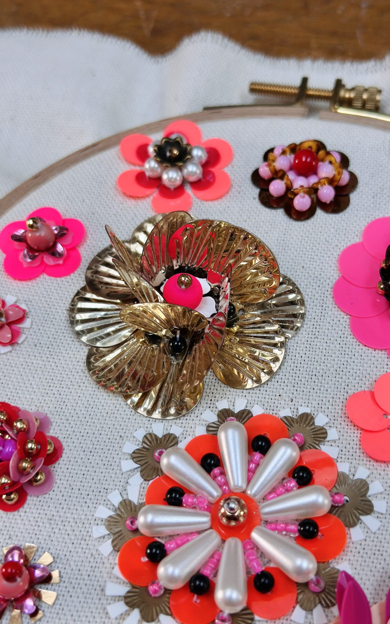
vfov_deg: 39.6
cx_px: 211
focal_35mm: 51
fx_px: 867
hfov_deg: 25.3
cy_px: 312
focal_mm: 6.86
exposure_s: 1/60
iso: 100
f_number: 1.78
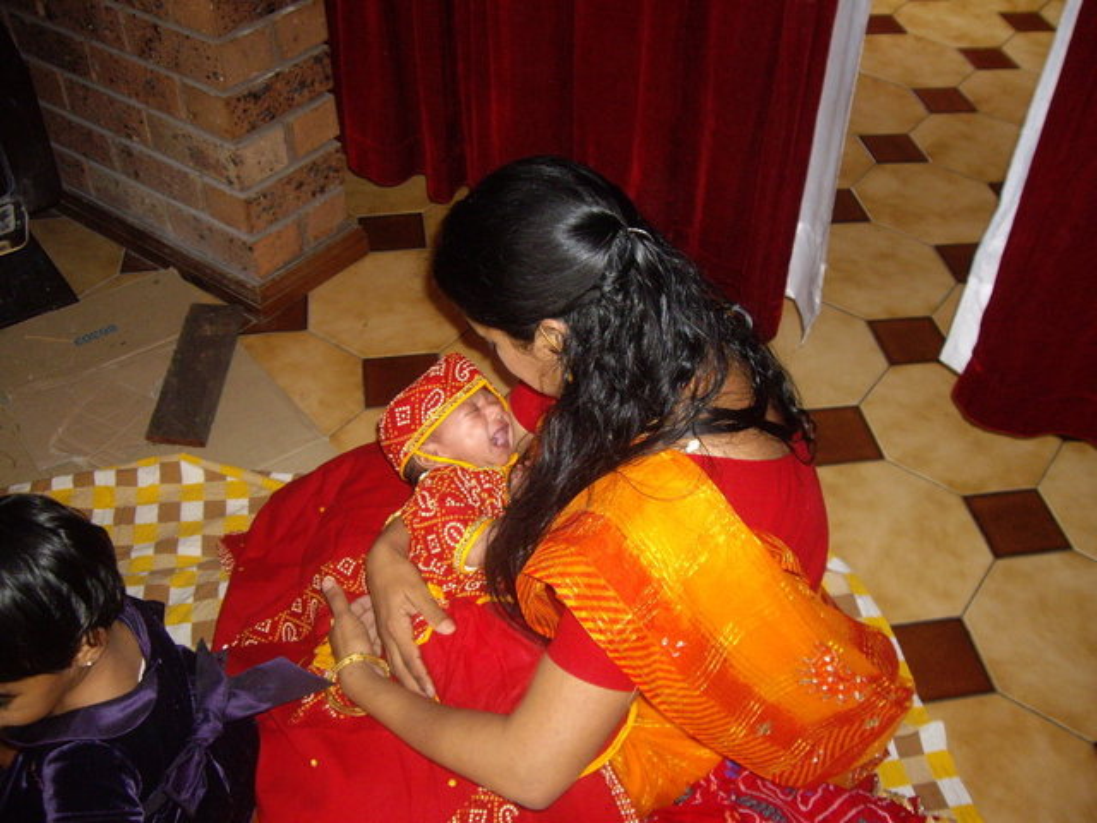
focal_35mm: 38
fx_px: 1204
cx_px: 548
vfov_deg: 37.7
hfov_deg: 49.0
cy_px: 412
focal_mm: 6.2
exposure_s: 1/40
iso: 200
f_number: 2.7
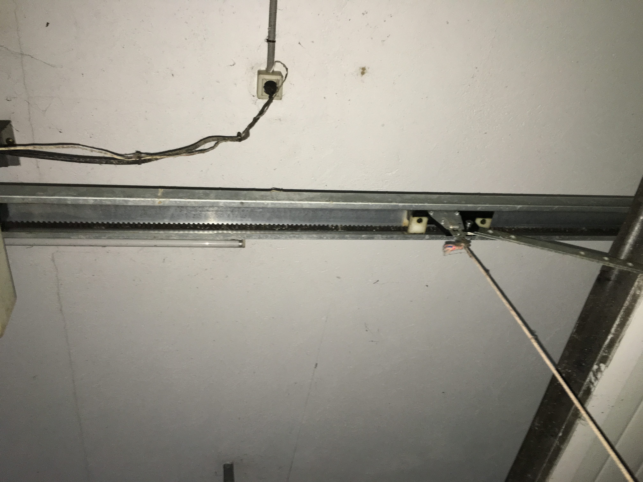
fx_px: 539
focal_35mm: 29
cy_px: 241
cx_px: 322
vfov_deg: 48.2
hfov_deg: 61.7
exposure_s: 1/17
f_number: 2.2
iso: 125
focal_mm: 4.15
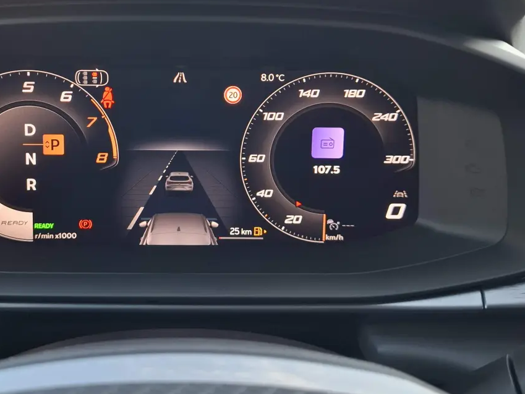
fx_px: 592
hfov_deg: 47.2
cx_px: 181
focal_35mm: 39
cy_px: 126
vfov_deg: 36.4
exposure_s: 1/100
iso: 125
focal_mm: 5.54
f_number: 1.8
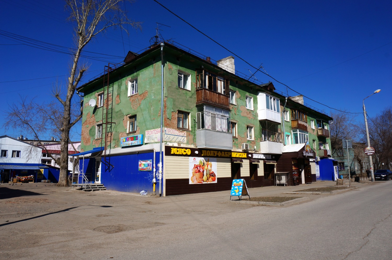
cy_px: 130
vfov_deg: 53.0
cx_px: 196
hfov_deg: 73.8
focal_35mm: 24
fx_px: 261
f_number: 13
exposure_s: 1/250
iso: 100
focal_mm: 16
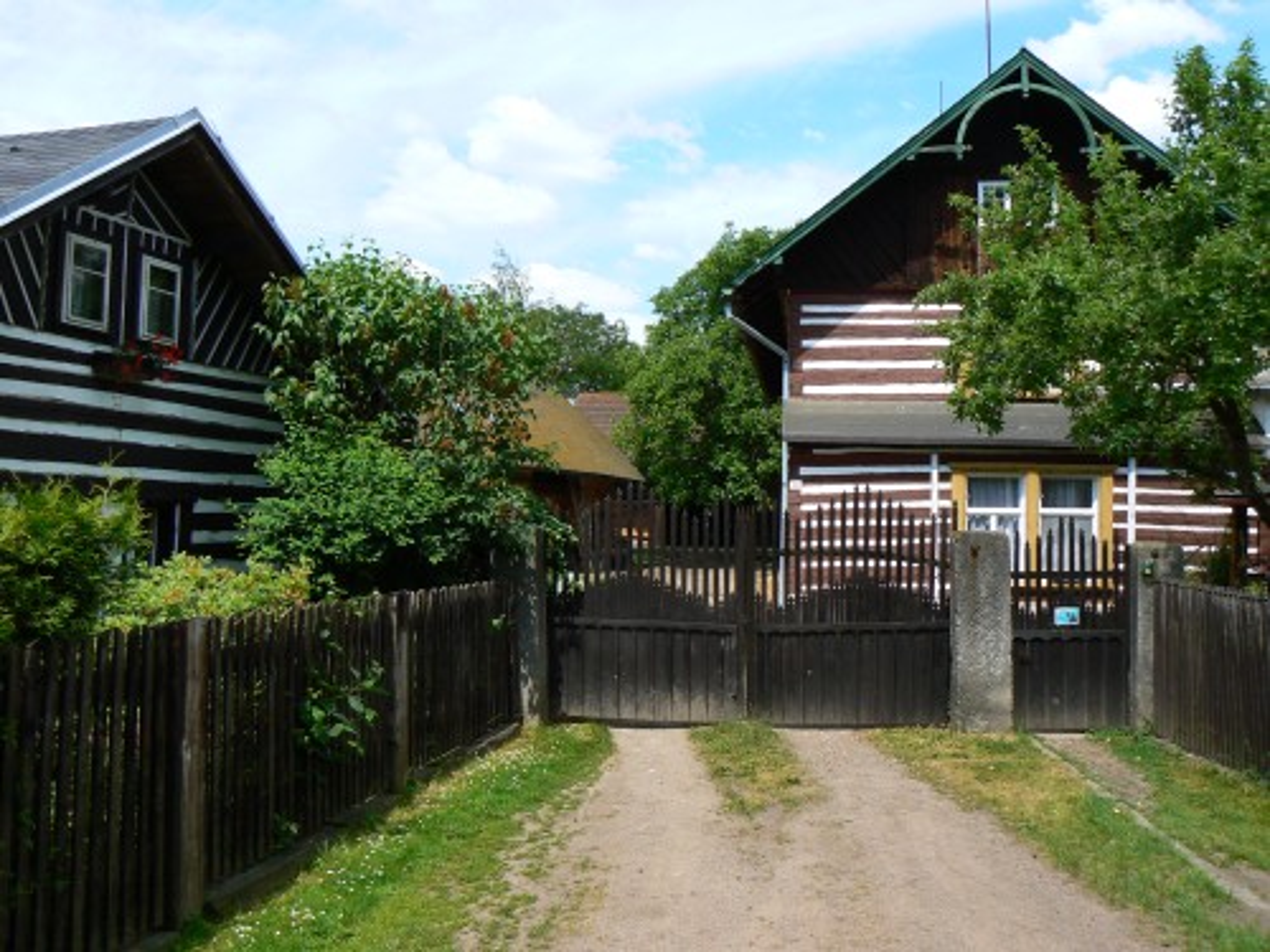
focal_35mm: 36
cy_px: 476
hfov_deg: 51.4
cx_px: 635
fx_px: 1321
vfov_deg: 39.7
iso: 80
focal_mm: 6
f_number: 5.6
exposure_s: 1/400
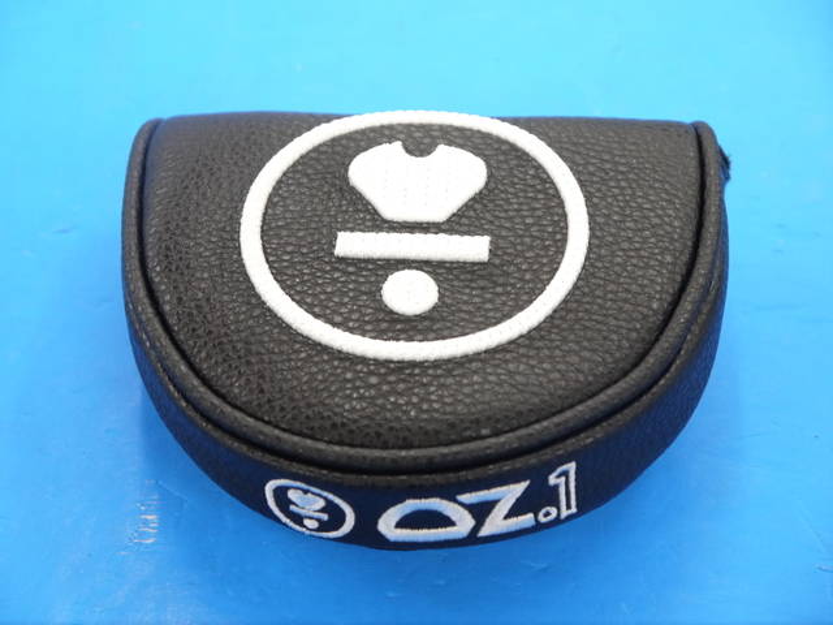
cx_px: 416
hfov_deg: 23.3
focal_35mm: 84
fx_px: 2021
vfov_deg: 17.6
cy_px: 312
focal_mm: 42
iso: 800
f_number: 5.6
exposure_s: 1/80
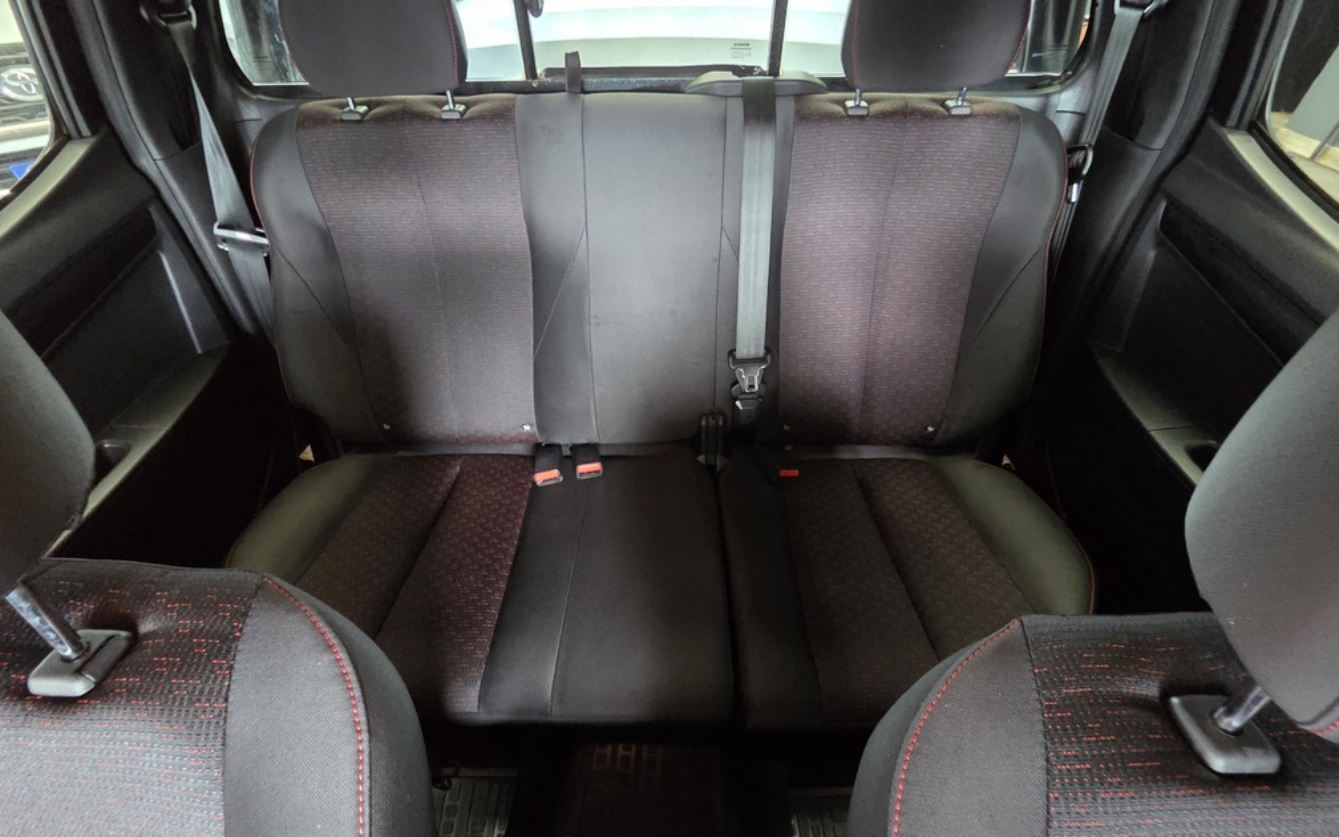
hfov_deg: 105.3
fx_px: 511
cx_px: 668
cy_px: 395
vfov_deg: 78.6
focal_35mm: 14
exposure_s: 1/50
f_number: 2.2
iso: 1250
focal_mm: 2.2
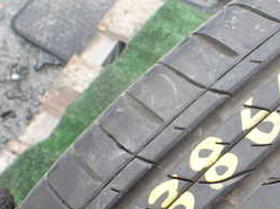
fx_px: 574
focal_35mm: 71
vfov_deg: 20.5
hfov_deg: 25.8
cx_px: 291
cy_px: 153
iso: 100
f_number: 3.2
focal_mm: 5.4
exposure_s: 1/160
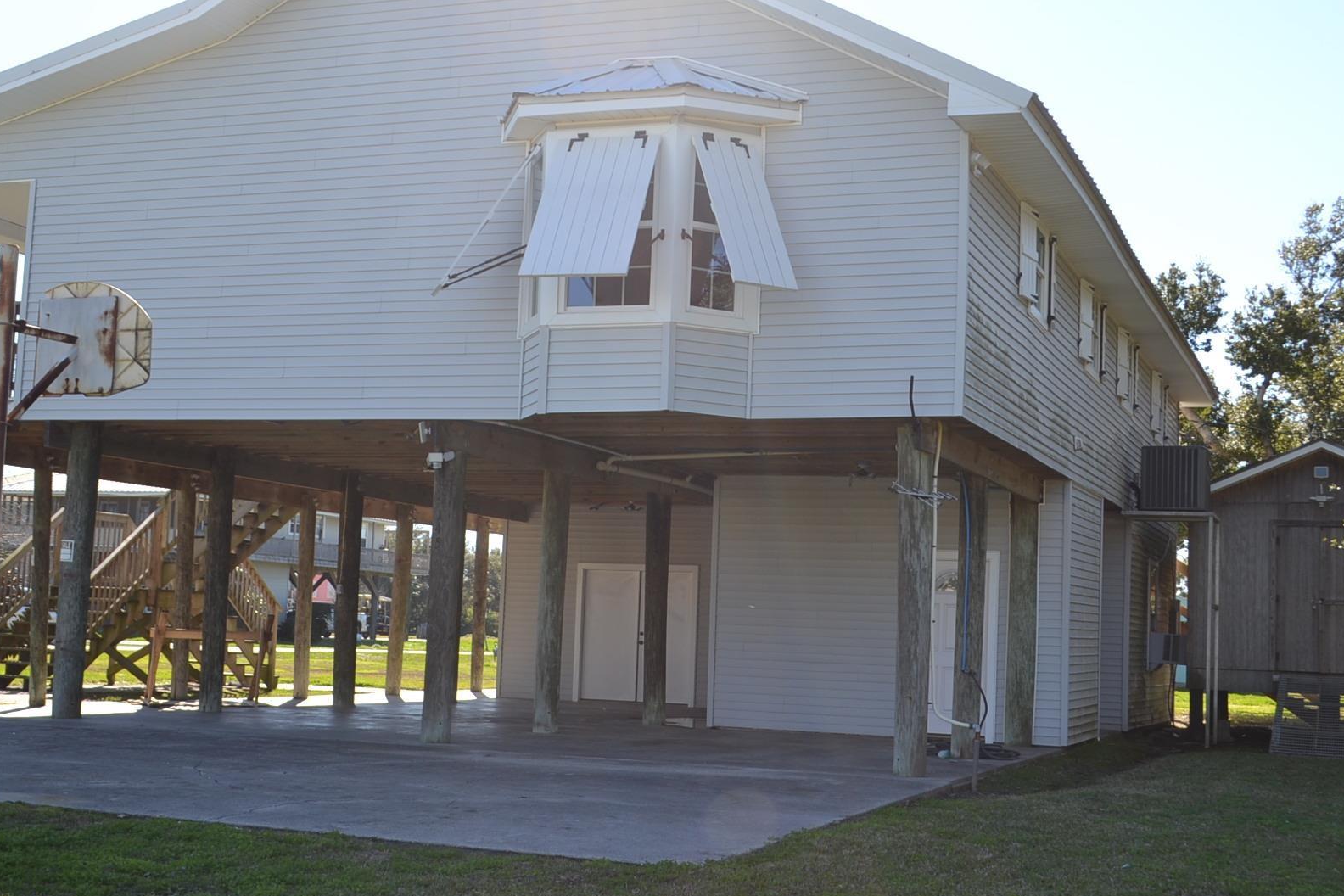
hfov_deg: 41.1
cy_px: 406
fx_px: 1792
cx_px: 660
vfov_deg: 28.1
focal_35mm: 48
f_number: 6.3
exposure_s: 1/200
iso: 100
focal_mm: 22
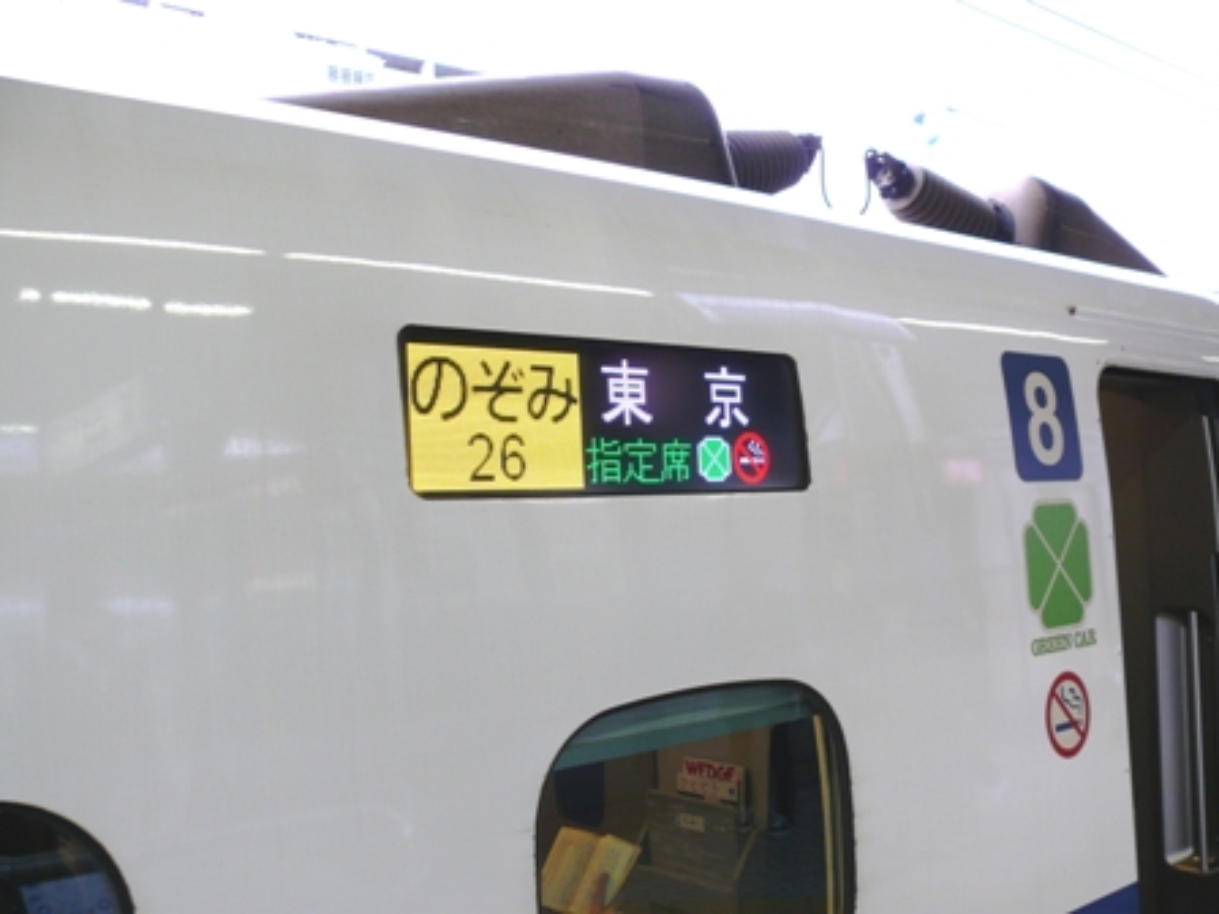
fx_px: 1233
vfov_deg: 40.7
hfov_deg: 52.6
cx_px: 610
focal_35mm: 35
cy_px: 457
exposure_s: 1/50
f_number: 2.8
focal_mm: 7.4
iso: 100
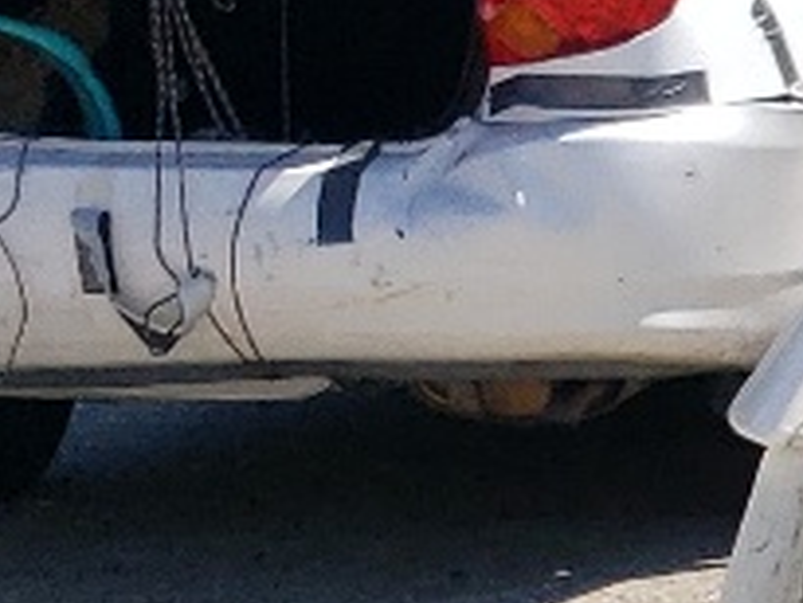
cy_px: 1081
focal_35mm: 203
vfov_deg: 7.1
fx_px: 4712
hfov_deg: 7.6
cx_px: 2938
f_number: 1.5
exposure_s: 1/3333
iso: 50
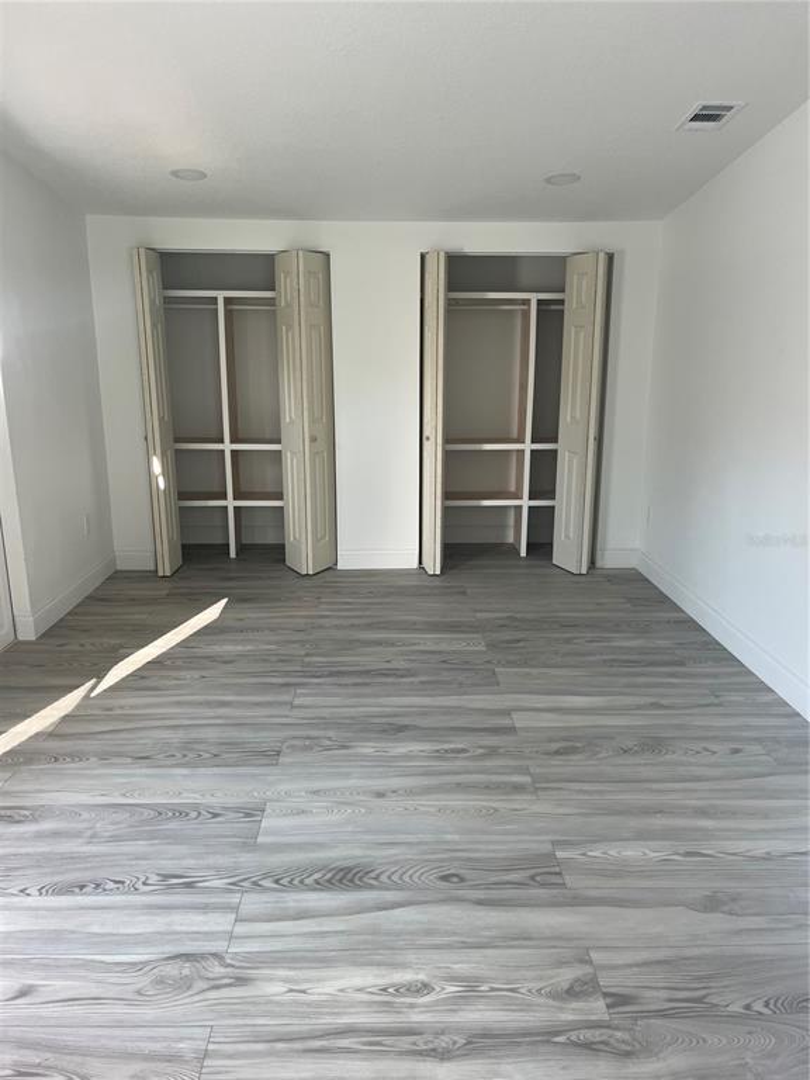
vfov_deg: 67.3
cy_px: 540
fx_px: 811
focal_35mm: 26
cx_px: 405
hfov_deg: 53.1
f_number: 1.6
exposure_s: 1/122
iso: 64
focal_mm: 5.1
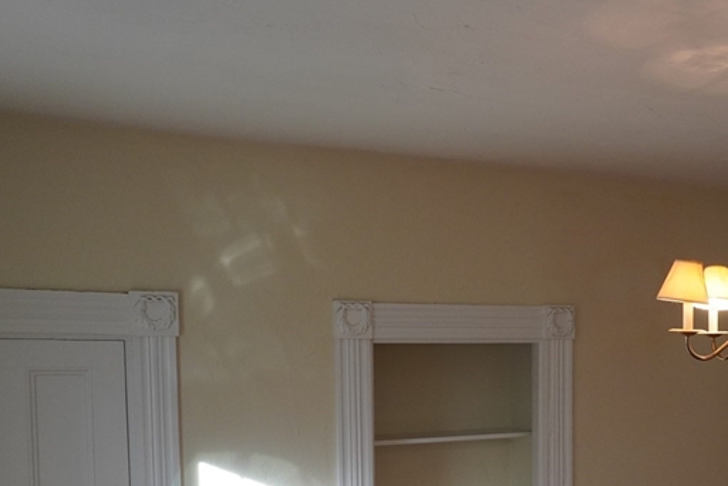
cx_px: 582
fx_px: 971
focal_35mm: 48
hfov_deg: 39.5
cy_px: 410
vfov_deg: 27.4
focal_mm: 16
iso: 800
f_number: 4
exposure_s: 1/160
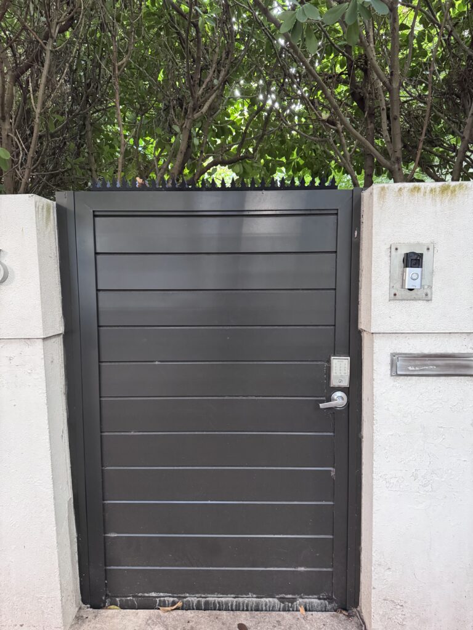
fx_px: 437
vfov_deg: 71.6
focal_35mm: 24
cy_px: 315
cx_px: 236
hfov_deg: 56.8
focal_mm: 6.76
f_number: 1.78
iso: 800
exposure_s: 1/60
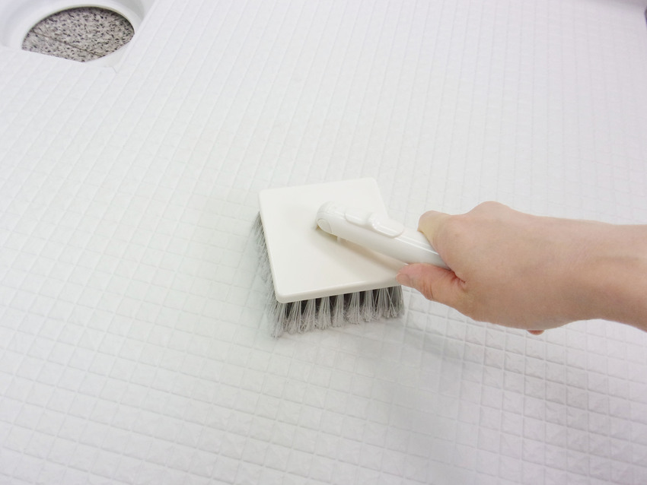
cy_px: 242
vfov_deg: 49.8
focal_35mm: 28
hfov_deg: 63.4
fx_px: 523
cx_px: 324
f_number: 3.9
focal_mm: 5.1
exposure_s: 1/34
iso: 101
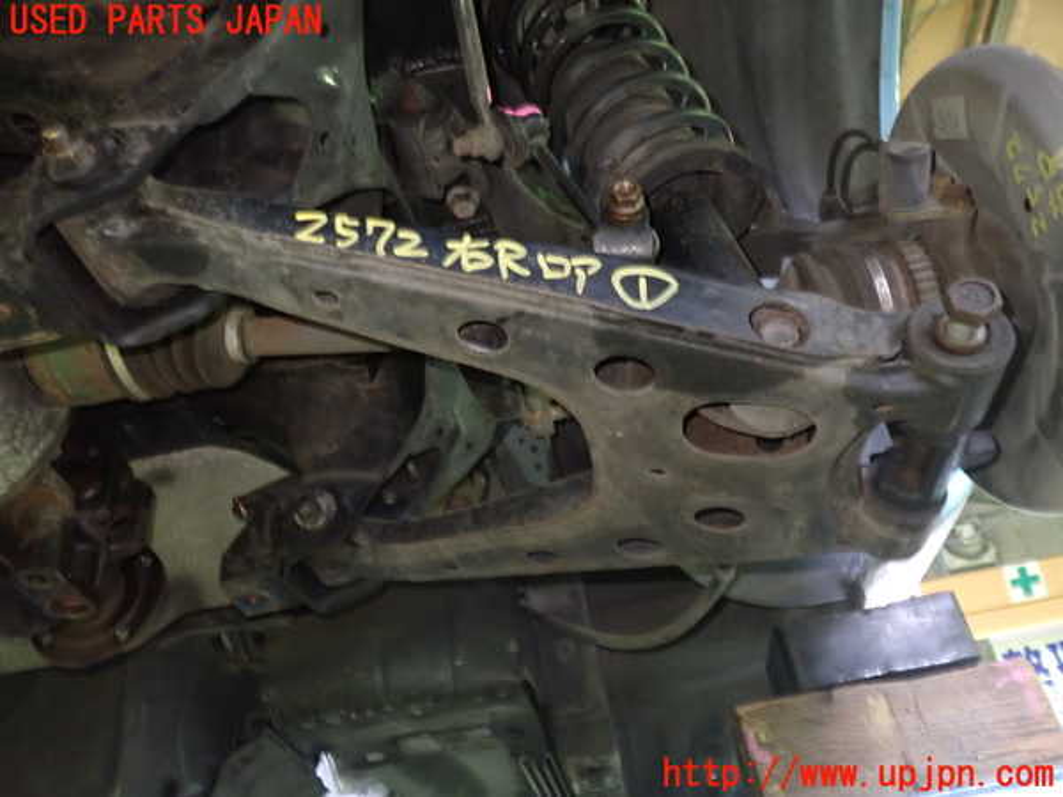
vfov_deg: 46.8
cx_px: 532
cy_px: 398
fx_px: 921
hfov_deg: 60.0
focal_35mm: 30
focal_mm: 5.4
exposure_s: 1/10
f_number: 2.3
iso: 800
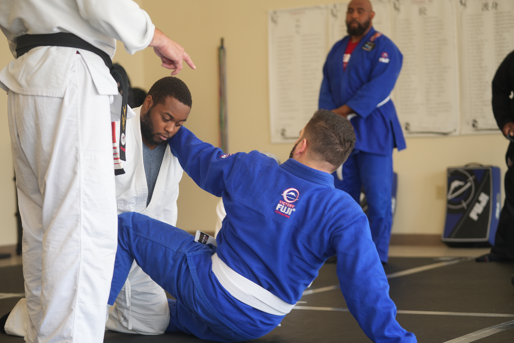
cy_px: 172
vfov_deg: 16.7
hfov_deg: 24.8
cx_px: 257
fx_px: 1171
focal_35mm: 82
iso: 100
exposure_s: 1/100
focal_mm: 82
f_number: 2.8
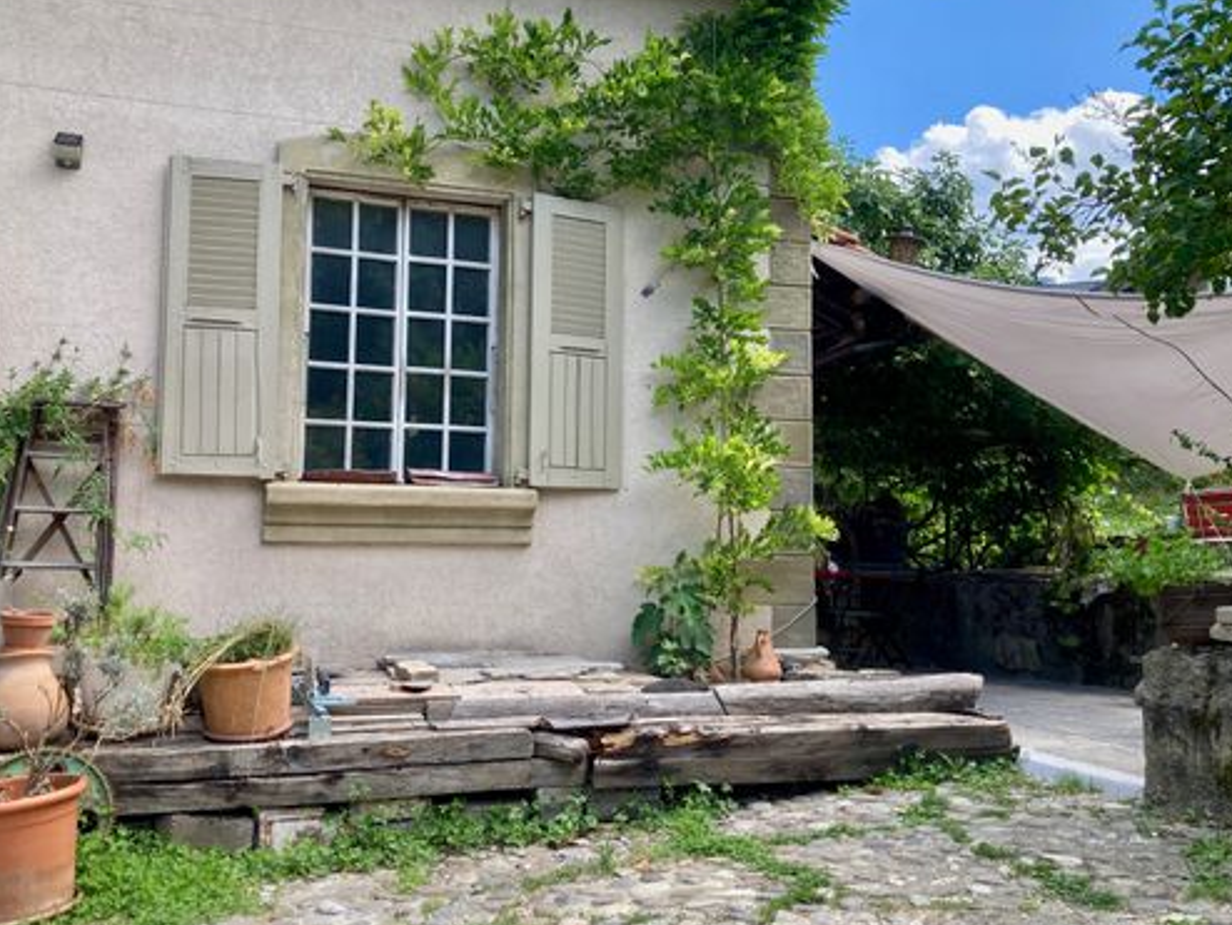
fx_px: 1211
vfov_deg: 41.8
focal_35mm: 34
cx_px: 601
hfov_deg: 53.9
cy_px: 449
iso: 20
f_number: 1.8
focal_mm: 3.99
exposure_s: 1/476
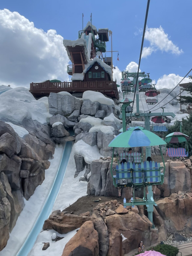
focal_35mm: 39
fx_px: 288
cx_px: 137
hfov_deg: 36.2
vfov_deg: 47.8
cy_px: 119
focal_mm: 4.2
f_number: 1.6
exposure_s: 1/3861
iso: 32
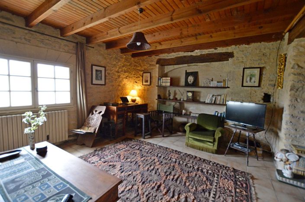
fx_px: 127
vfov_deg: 77.2
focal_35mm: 15
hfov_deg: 100.5
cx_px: 152
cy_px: 101
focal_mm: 10
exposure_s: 1/60
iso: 2000
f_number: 3.5
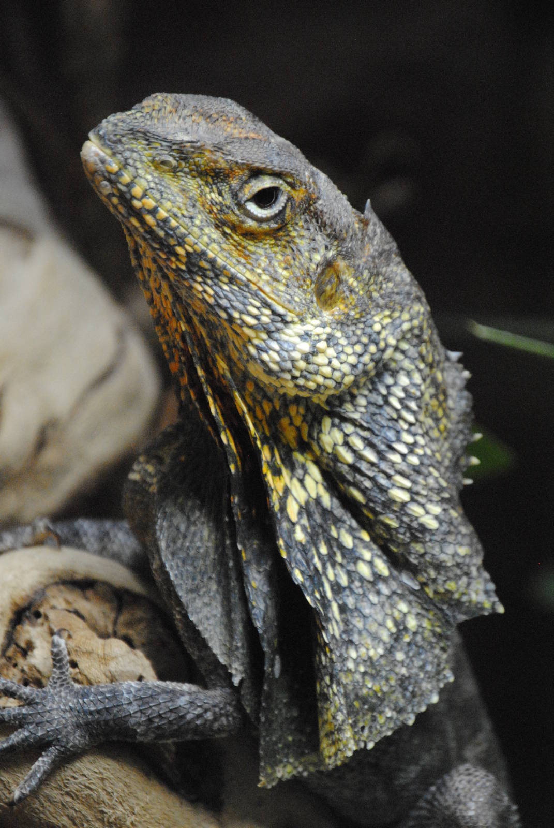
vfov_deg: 6.9
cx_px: 277
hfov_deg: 4.6
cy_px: 414
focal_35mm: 300
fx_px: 6905
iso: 1600
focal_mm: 200
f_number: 5.6
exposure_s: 1/50
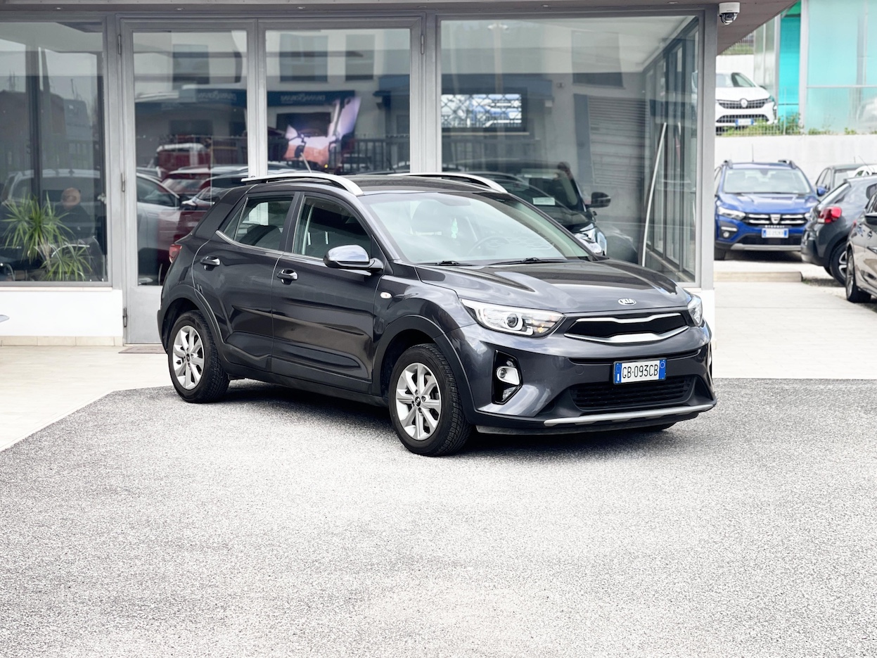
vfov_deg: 22.9
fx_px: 1621
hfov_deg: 30.3
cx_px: 438
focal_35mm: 64
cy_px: 329
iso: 32
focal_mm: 7.5
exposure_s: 1/121
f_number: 2.2
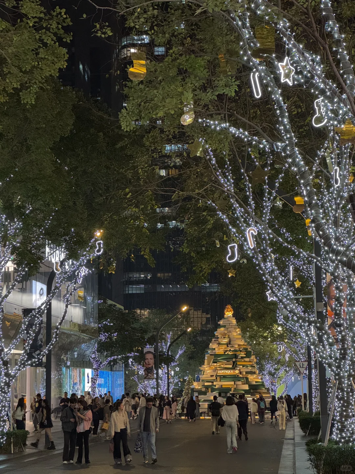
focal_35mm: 77
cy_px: 237
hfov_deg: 19.1
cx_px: 178
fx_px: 1053
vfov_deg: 25.3
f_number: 2.8
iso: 400
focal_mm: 9
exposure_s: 1/60
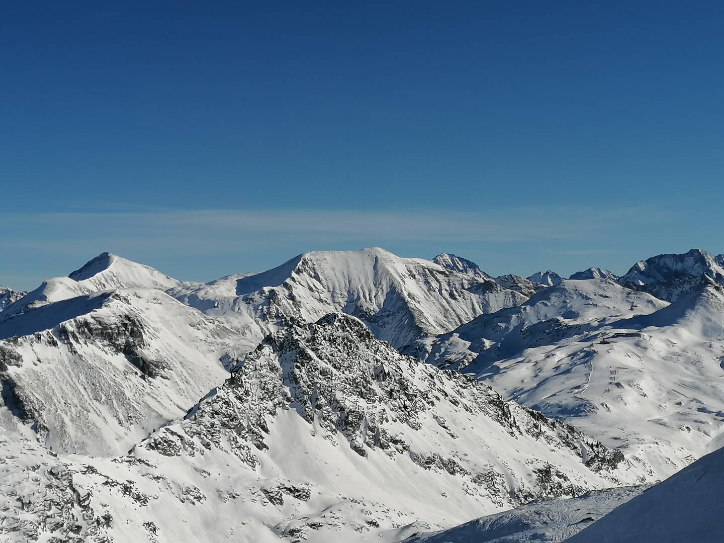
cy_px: 272
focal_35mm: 62
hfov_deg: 31.2
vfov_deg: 23.7
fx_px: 1297
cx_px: 362
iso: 50
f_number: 1.8
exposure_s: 1/4255
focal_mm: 4.75
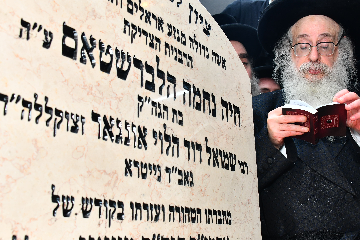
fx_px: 430
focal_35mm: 43
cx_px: 201
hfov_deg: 45.4
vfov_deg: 31.2
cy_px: 128
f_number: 5
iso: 640
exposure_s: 1/125
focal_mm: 28
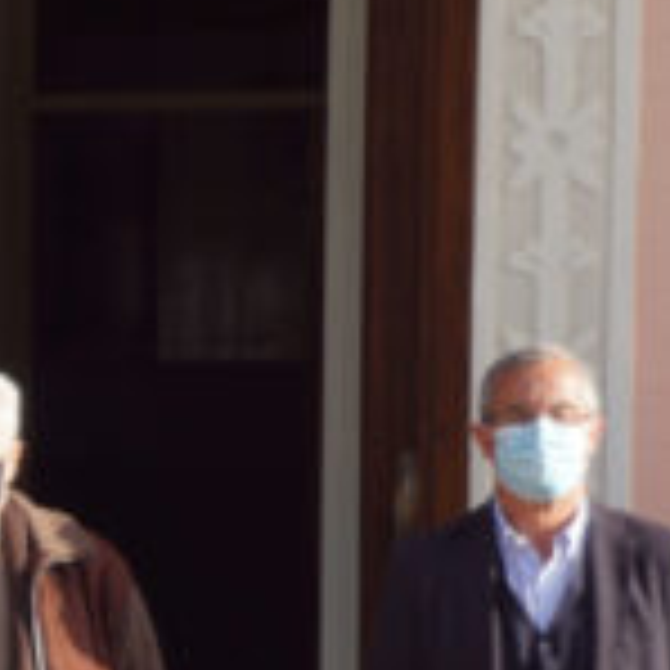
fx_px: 7292
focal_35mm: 333
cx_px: -288
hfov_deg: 5.2
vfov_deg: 5.2
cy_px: 686
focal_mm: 60
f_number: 5.6
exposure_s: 1/160
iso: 100
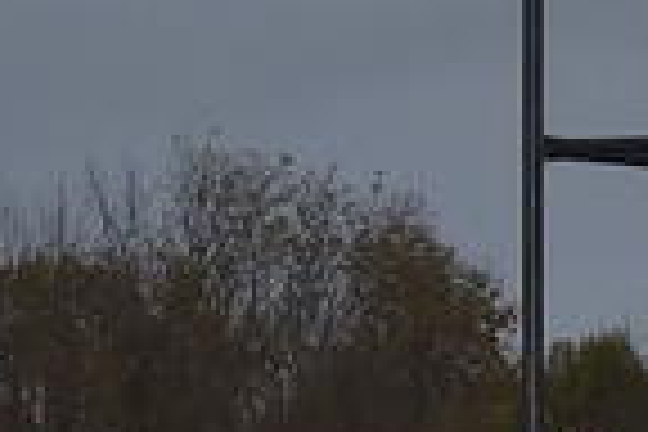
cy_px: 806
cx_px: 2099
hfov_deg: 4.7
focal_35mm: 420
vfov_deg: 3.3
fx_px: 7559
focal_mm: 31
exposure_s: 1/500
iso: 800
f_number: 7.1
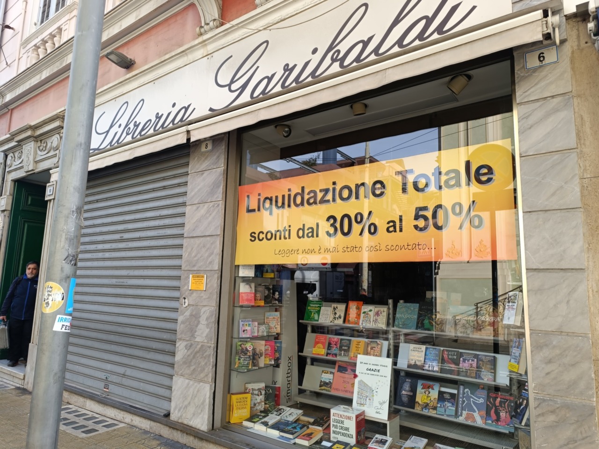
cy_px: 224
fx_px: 415
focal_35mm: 24
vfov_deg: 56.8
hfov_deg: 71.6
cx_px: 300
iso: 50
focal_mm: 6.14
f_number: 1.65
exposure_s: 1/106
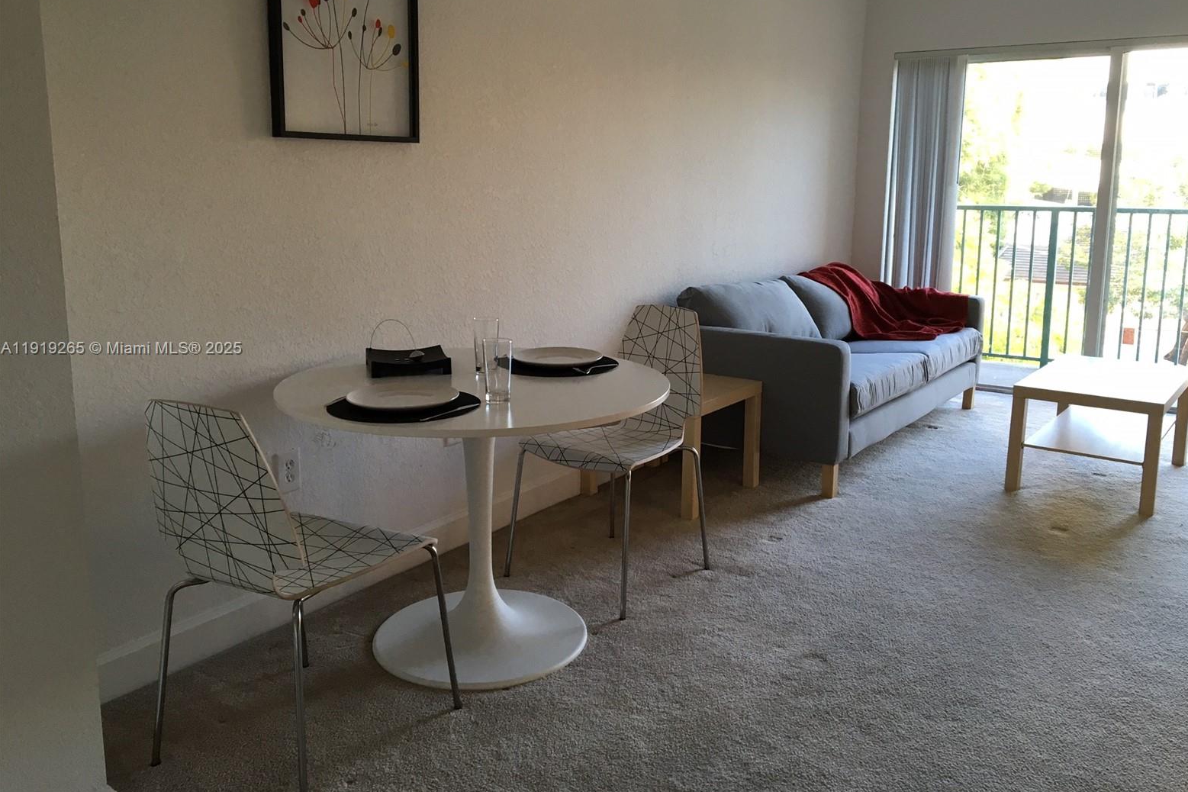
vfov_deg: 42.3
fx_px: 1023
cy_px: 349
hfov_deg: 60.3
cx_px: 608
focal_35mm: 31
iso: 64
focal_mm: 4.15
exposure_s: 1/30
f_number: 2.2
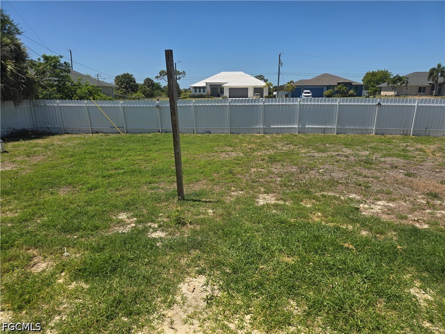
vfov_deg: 58.9
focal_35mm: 23
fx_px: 296
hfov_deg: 73.9
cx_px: 222
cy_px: 167
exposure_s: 1/1279
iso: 12
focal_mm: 6.3
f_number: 1.7
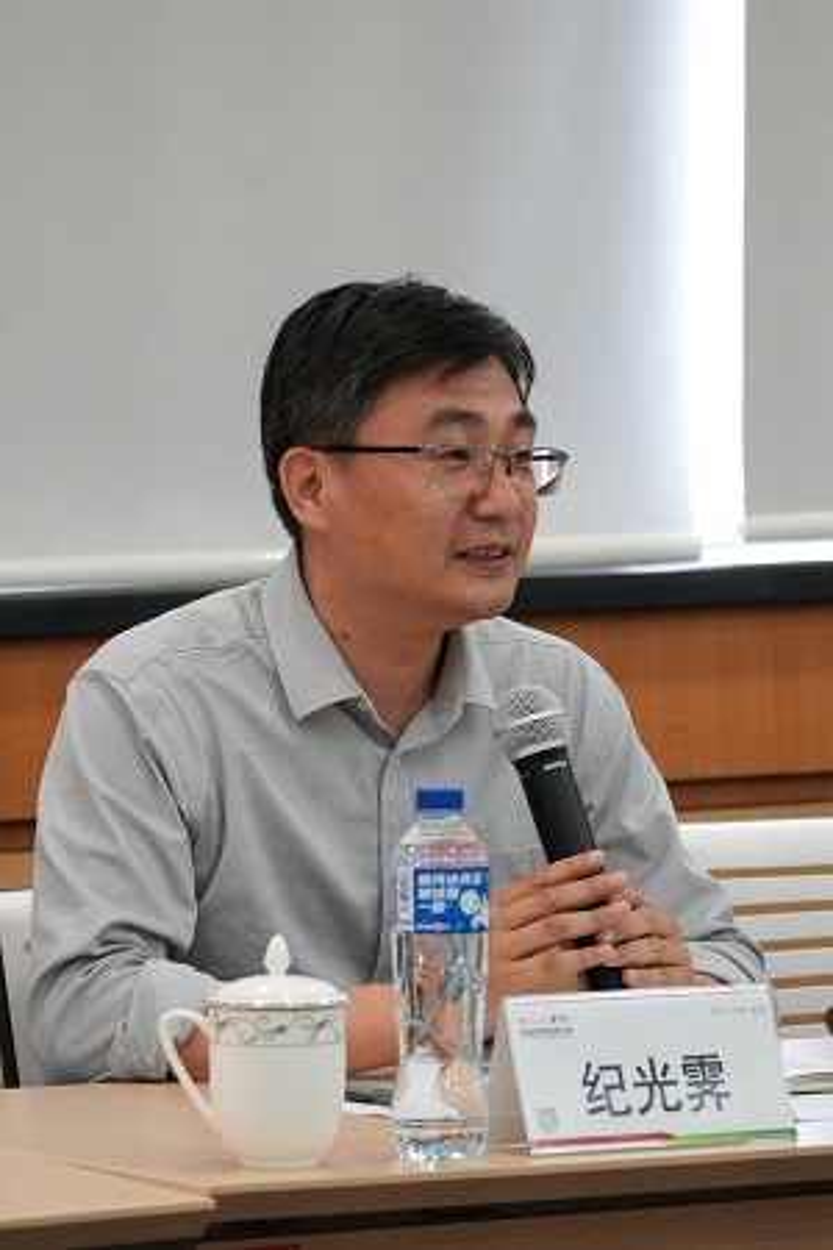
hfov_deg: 7.2
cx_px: 416
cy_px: 625
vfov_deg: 10.8
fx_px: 6611
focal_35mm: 190
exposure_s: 1/125
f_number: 5.6
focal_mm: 127
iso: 2500
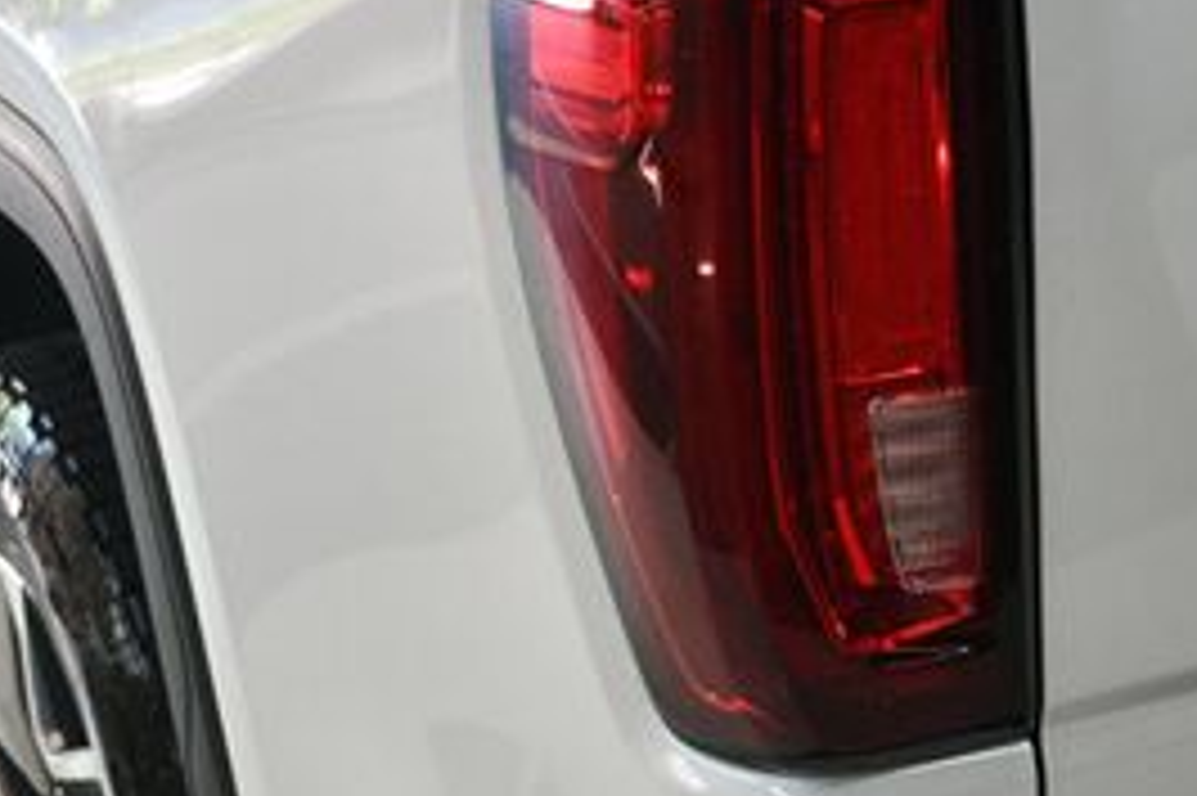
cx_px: 896
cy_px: 409
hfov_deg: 21.5
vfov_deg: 14.5
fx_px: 3123
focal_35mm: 94
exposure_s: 1/125
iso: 800
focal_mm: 26
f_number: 3.8
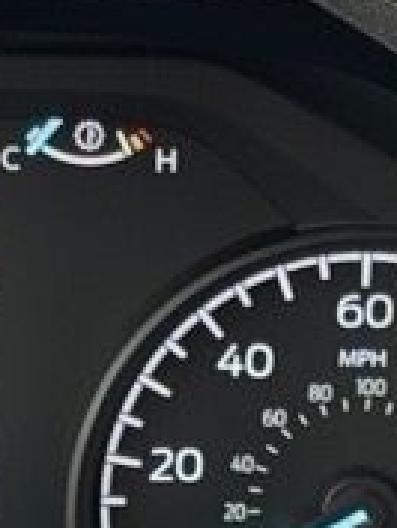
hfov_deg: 5.3
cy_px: 916
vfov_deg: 7.0
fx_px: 4246
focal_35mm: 278
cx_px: -236
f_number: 1.78
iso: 64
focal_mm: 6.76
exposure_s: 1/183
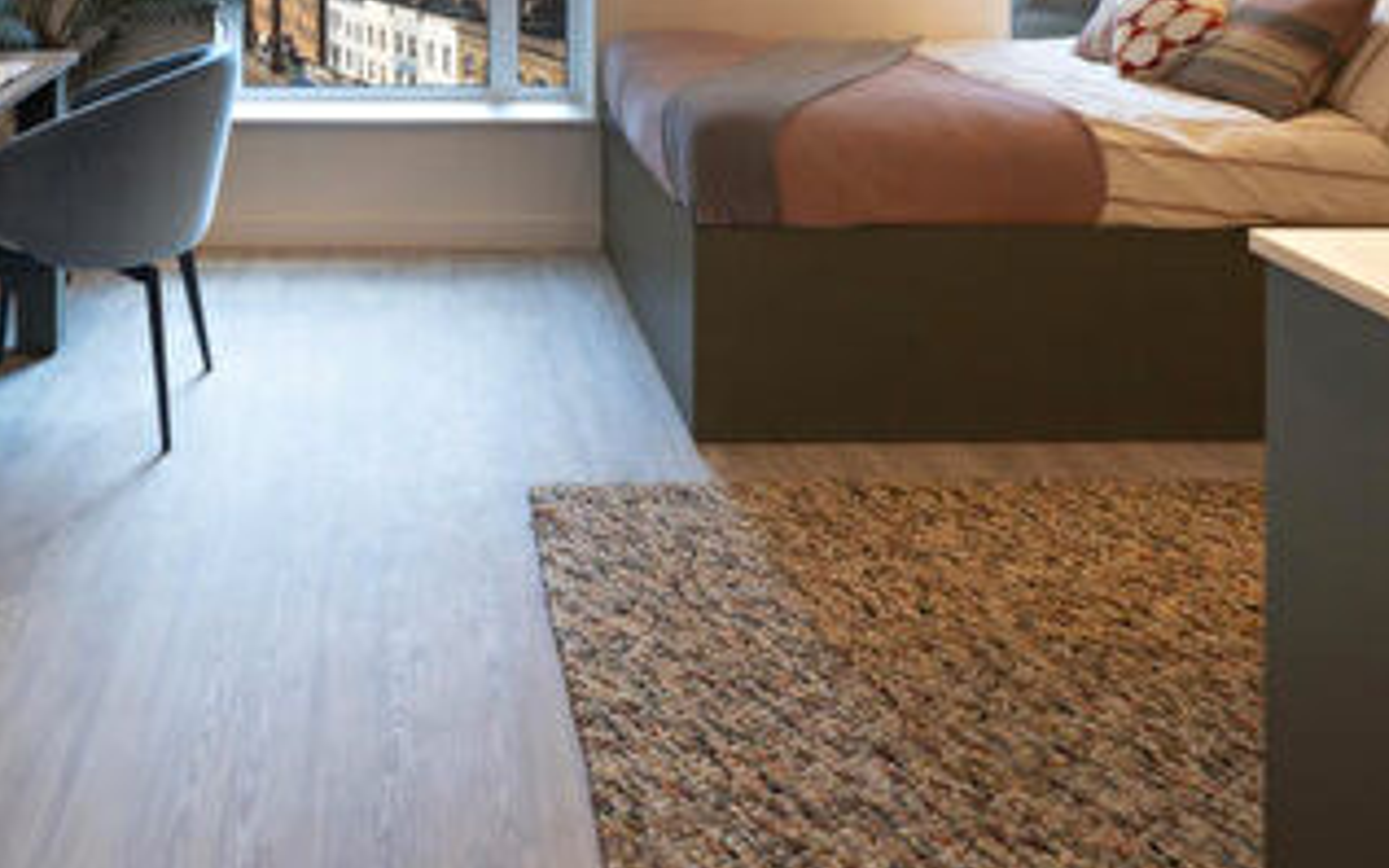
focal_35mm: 36
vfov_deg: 31.1
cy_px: -103
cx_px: 548
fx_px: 1363
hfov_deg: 53.6
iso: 3200
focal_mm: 16
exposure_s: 1/320
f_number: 4.5
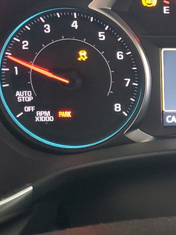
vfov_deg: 27.0
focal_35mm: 72
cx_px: 237
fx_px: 488
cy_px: 97
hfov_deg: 18.8
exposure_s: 1/40
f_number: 1.5
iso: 318
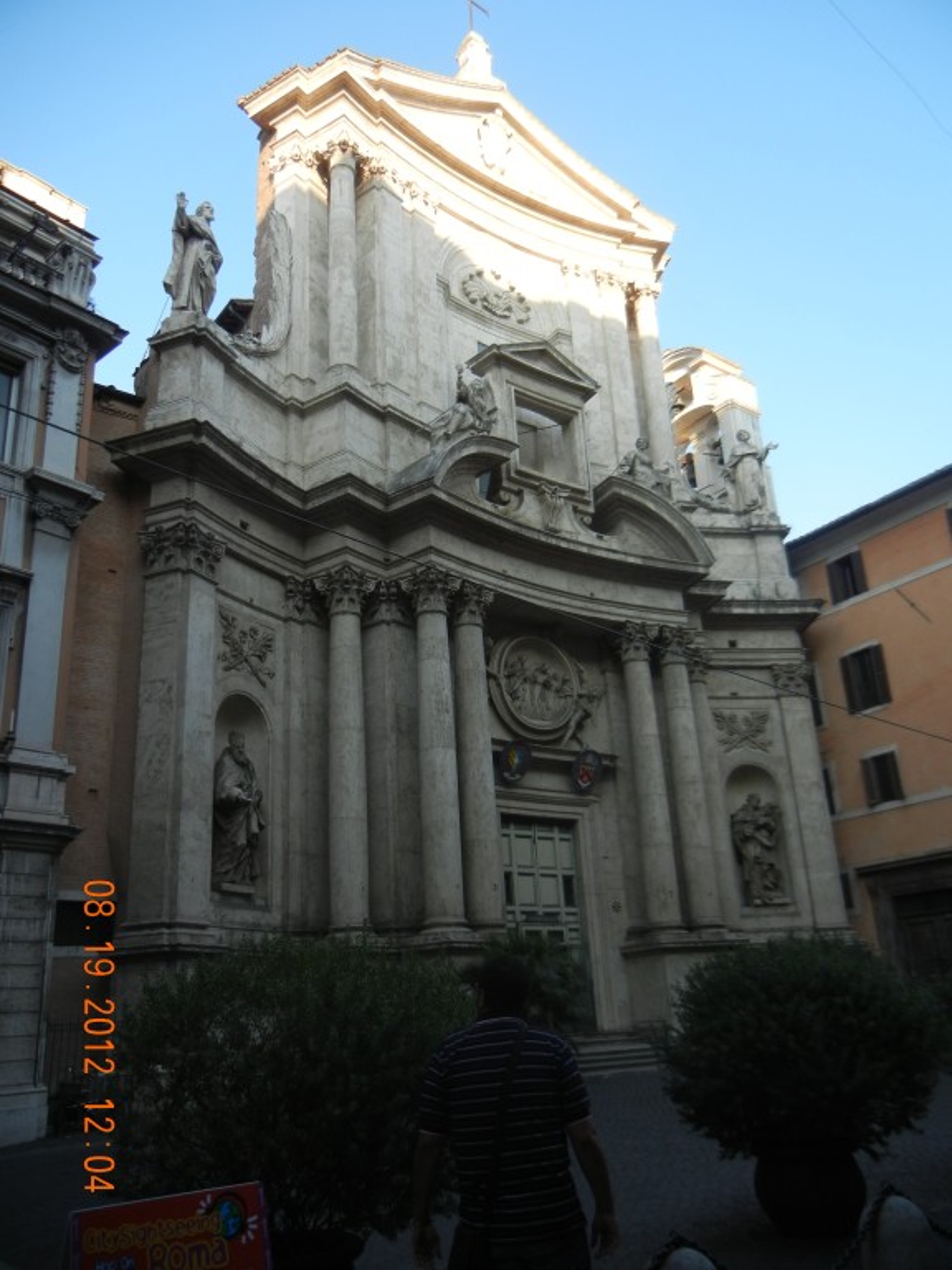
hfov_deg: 46.8
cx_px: 476
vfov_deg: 60.0
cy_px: 635
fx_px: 1100
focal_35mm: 30
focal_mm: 5.4
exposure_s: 1/266
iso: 160
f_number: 3.5
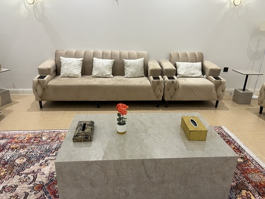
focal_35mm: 26
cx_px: 132
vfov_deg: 53.1
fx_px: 199
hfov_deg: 67.3
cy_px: 100
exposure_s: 1/60
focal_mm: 5.7
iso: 125
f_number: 1.5
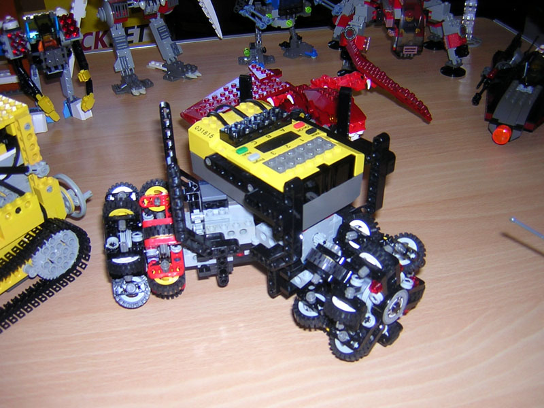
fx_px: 566
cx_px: 272
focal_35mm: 36
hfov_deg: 51.4
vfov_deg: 39.7
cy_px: 204
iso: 100
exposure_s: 1/60.1
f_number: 2.6
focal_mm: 4.7
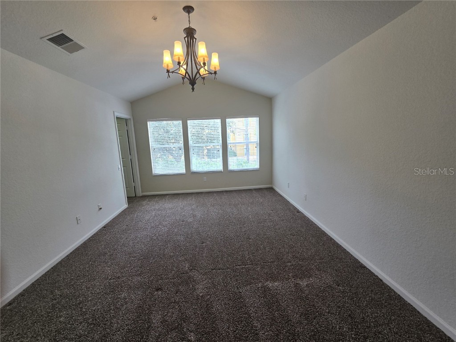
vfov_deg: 89.9
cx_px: 228
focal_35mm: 13
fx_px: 171
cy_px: 171
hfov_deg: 106.2
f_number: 2.2
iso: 64
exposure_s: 1/120
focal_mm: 2.2
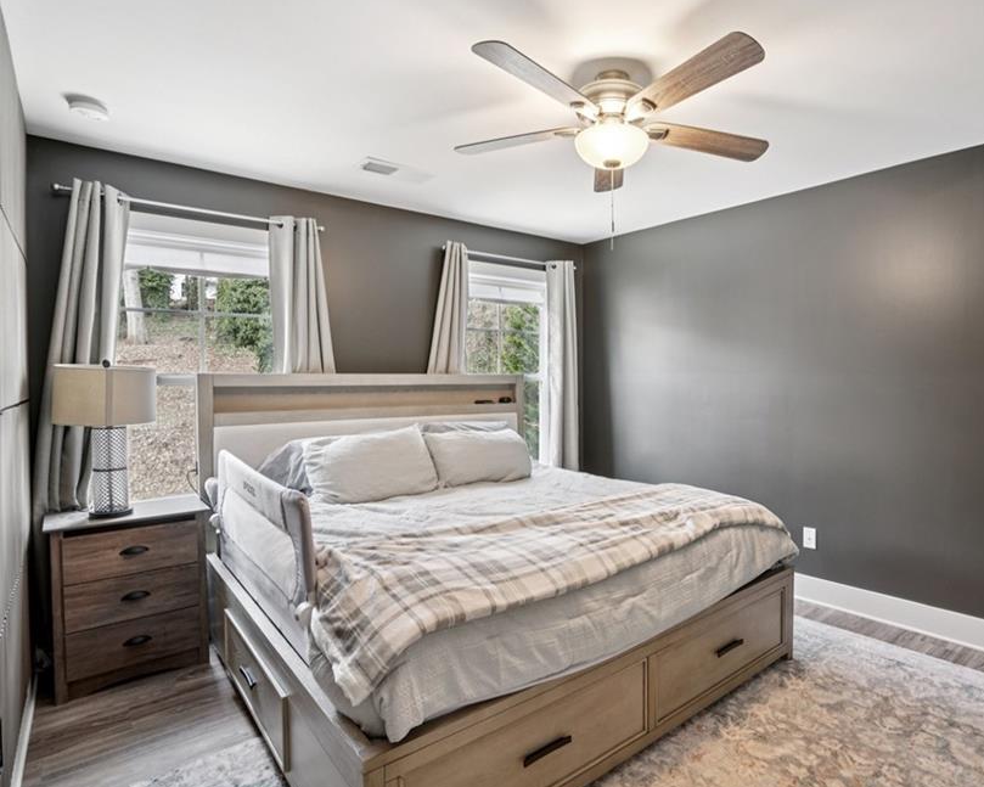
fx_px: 553
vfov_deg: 70.8
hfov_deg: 82.4
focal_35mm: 19
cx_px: 584
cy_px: 392
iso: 400
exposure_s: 1/2.5
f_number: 8
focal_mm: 16
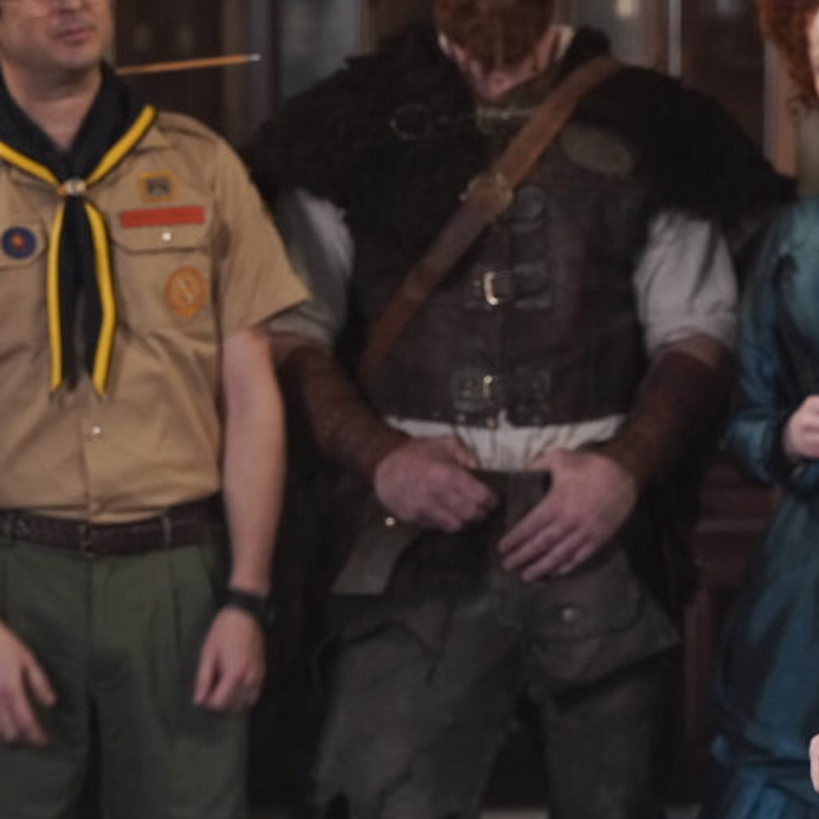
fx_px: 3373
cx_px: 627
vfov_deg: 13.8
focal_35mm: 126
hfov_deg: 13.8
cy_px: 371
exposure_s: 1/60
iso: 3200
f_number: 3.2
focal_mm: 52
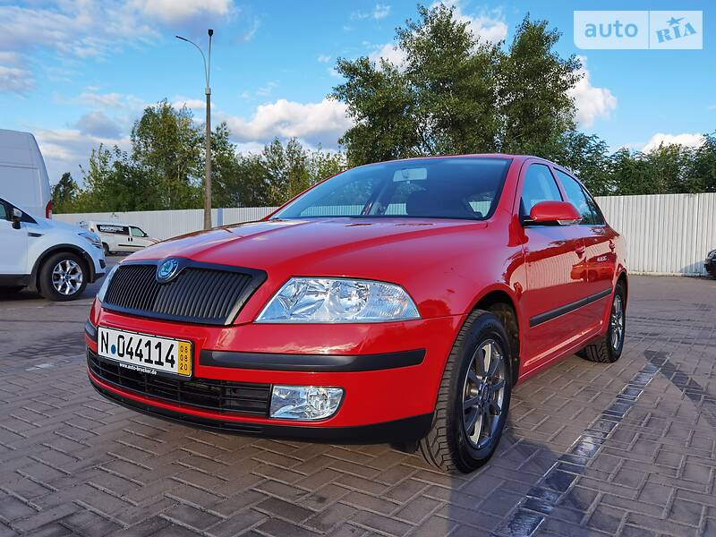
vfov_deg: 51.4
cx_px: 358
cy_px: 268
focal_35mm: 27
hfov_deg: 65.3
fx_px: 558
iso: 50
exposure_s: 1/2237
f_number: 1.9
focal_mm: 6.7
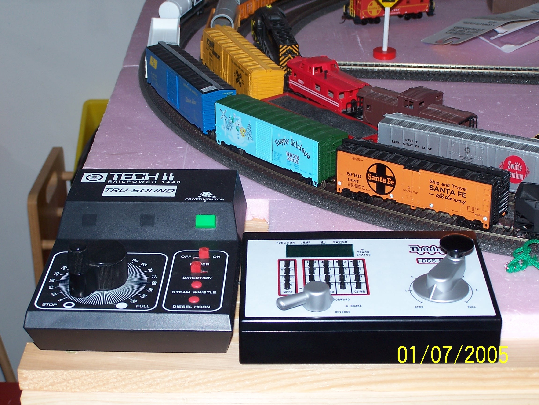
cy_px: 202
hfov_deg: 26.0
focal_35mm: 75
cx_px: 270
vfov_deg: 19.6
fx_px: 1168
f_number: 3.2
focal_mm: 12.4
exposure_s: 1/60
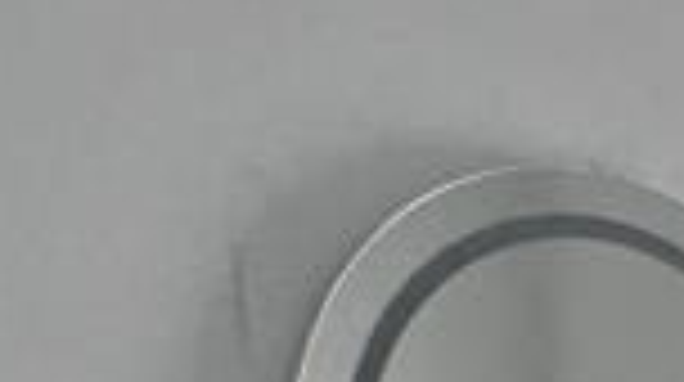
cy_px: 984
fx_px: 1865
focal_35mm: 103
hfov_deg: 15.5
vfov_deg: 9.9
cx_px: 1454
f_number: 2.2
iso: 250
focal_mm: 2.22
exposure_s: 1/99
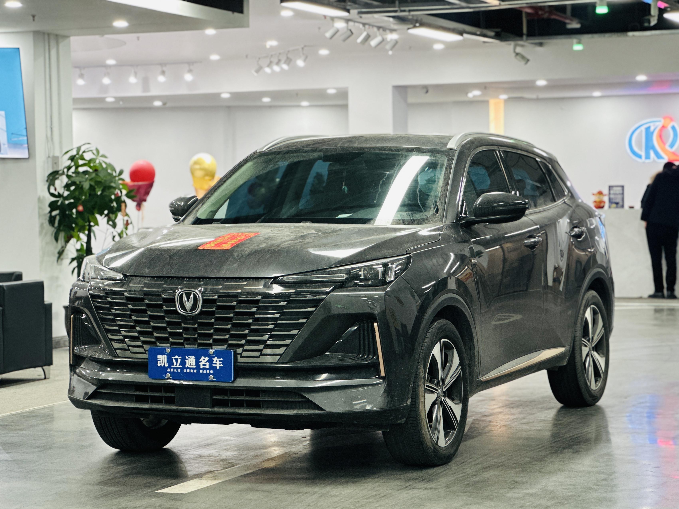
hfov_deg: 22.5
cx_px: 340
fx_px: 1706
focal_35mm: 87
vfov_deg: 17.0
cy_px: 272
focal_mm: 9
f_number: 2.8
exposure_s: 1/33
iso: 160
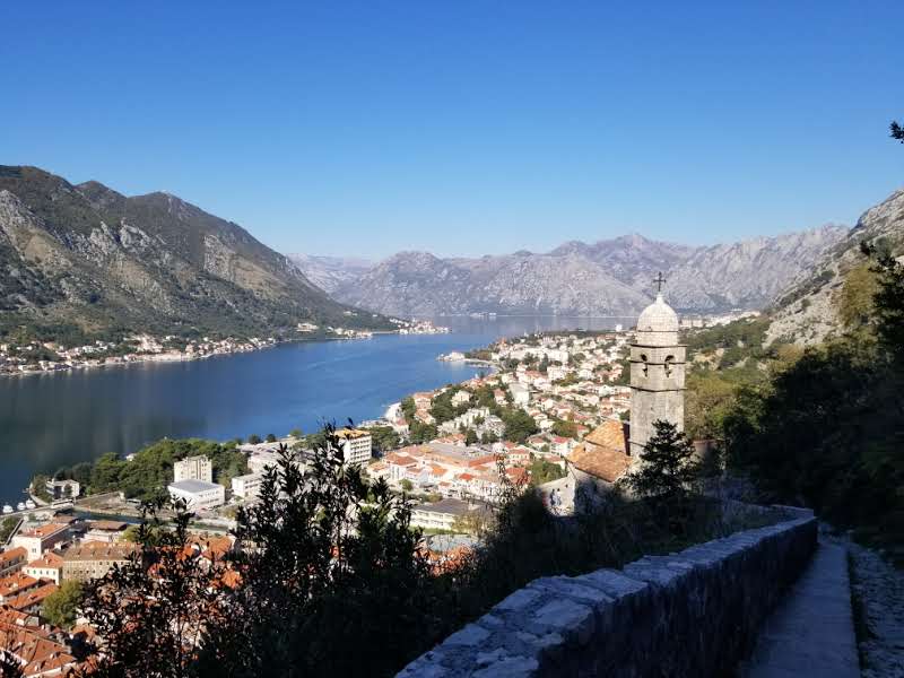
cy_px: 339
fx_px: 679
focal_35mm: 26
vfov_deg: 53.1
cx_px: 452
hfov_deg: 67.3
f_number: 1.7
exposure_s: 1/2560
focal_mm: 4.25
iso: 50
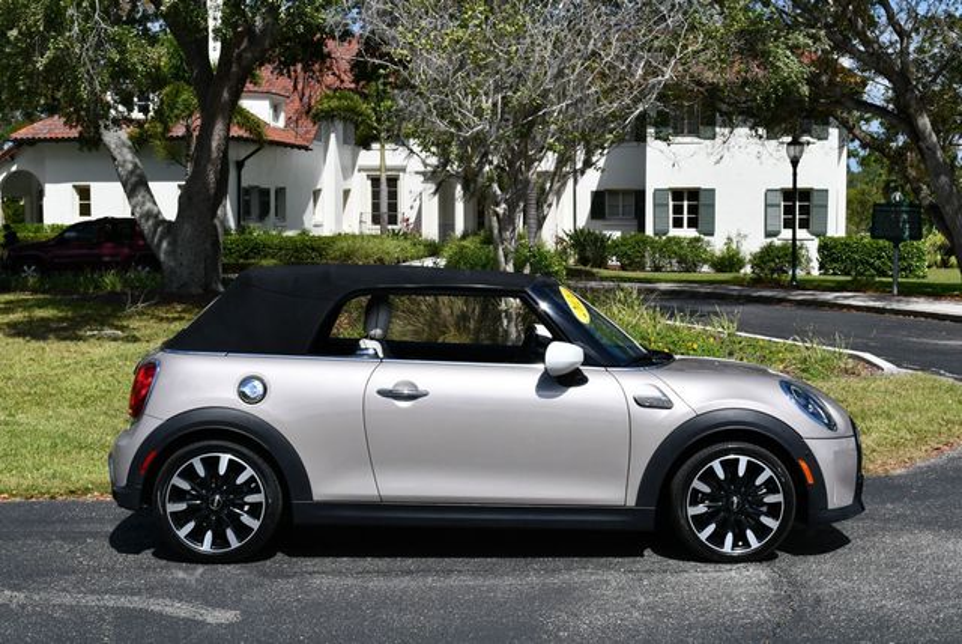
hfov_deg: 34.5
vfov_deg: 23.4
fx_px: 1551
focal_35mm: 58
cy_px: 322
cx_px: 481
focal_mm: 29
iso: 100
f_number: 9
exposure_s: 1/320
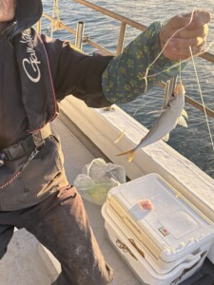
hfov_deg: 36.6
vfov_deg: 47.8
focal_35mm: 39
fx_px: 321
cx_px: 80
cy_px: 149
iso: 50
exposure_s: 1/612
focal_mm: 5.96
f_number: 1.6
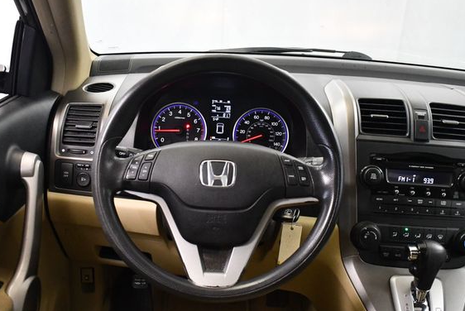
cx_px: 214
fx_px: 530
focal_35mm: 41
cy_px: 167
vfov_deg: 32.7
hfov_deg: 47.3
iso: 3200
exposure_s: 1/100
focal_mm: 18
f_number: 3.5
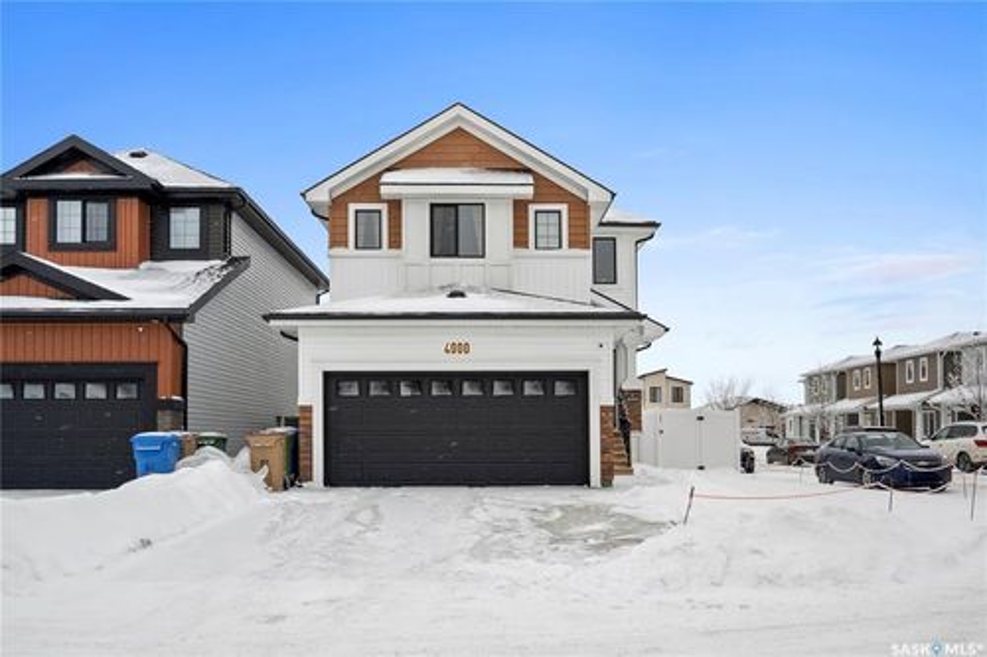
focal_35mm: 32
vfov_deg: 41.7
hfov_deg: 59.5
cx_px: 494
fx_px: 863
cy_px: 328
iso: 100
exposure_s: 1/160
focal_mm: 21
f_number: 5
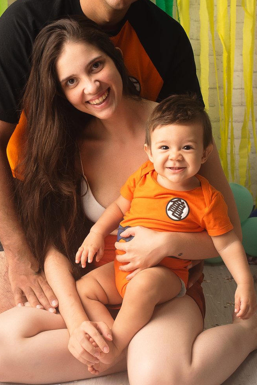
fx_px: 685
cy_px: 185
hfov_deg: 21.2
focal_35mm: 64
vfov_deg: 31.4
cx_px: 113
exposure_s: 1/125
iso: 200
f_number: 3.5
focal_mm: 35
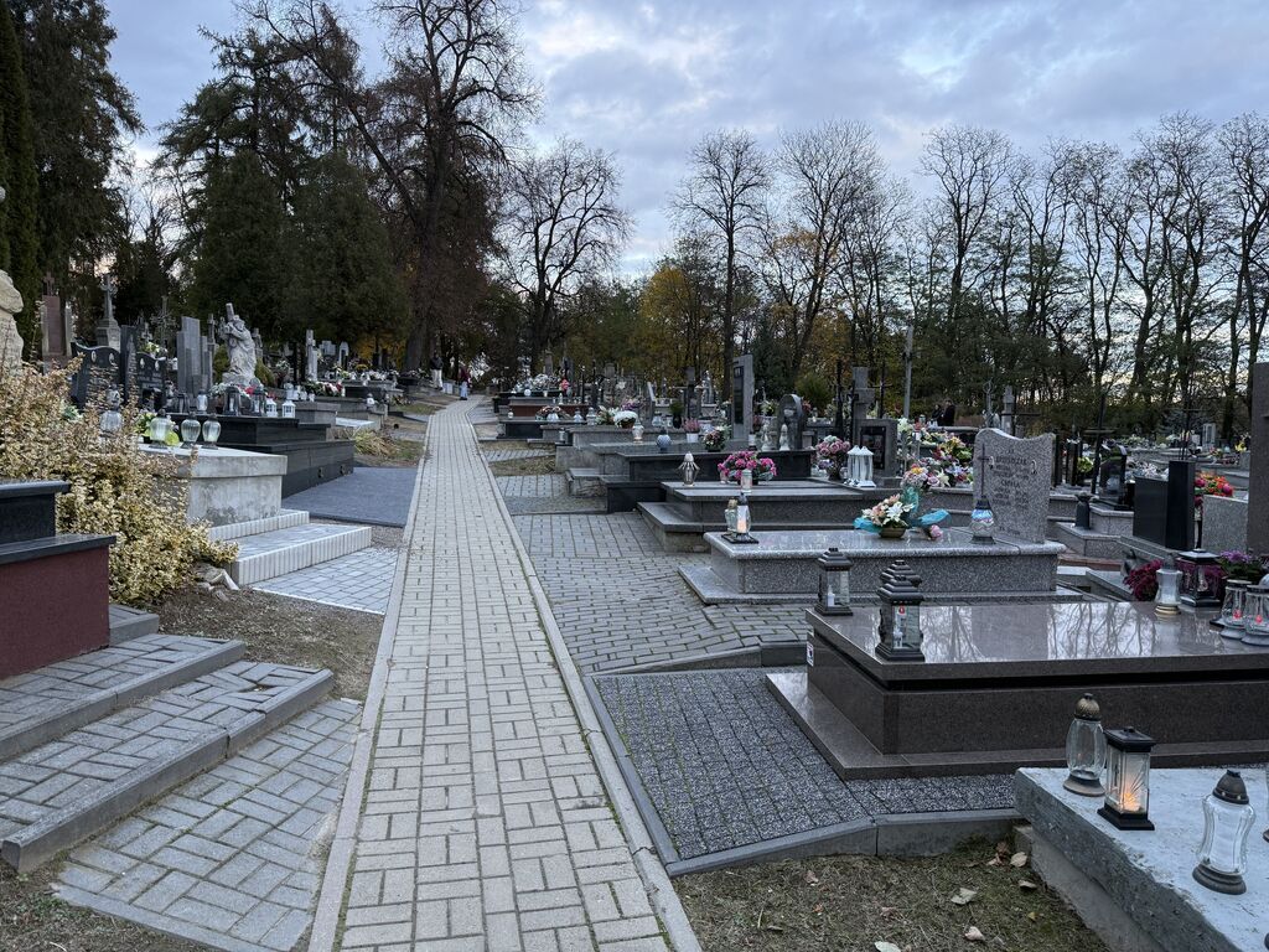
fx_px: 880
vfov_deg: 56.8
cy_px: 476
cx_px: 634
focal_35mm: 24
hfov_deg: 71.6
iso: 160
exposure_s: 1/127
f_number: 1.78
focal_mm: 6.76
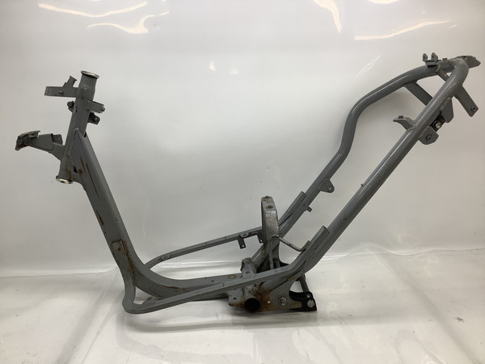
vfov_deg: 45.4
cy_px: 182
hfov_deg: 58.4
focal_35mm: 31
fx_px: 434
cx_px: 242
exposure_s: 1/120
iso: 32
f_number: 2.4
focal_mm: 3.3
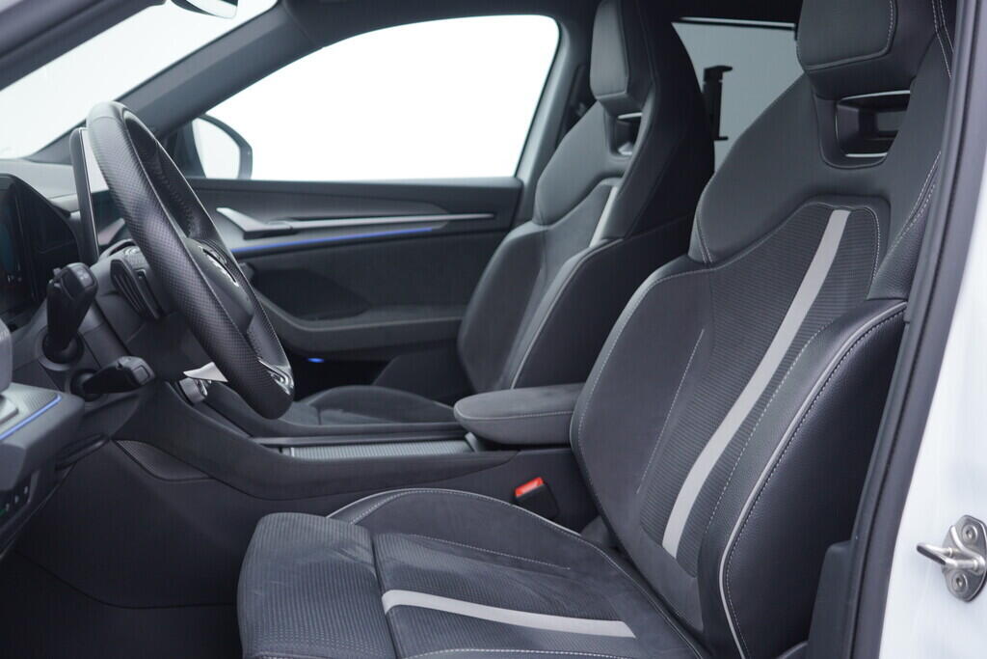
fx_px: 987
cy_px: 330
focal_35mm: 36
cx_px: 494
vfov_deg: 36.9
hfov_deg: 53.1
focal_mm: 24
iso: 160
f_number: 2.8
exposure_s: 1/40
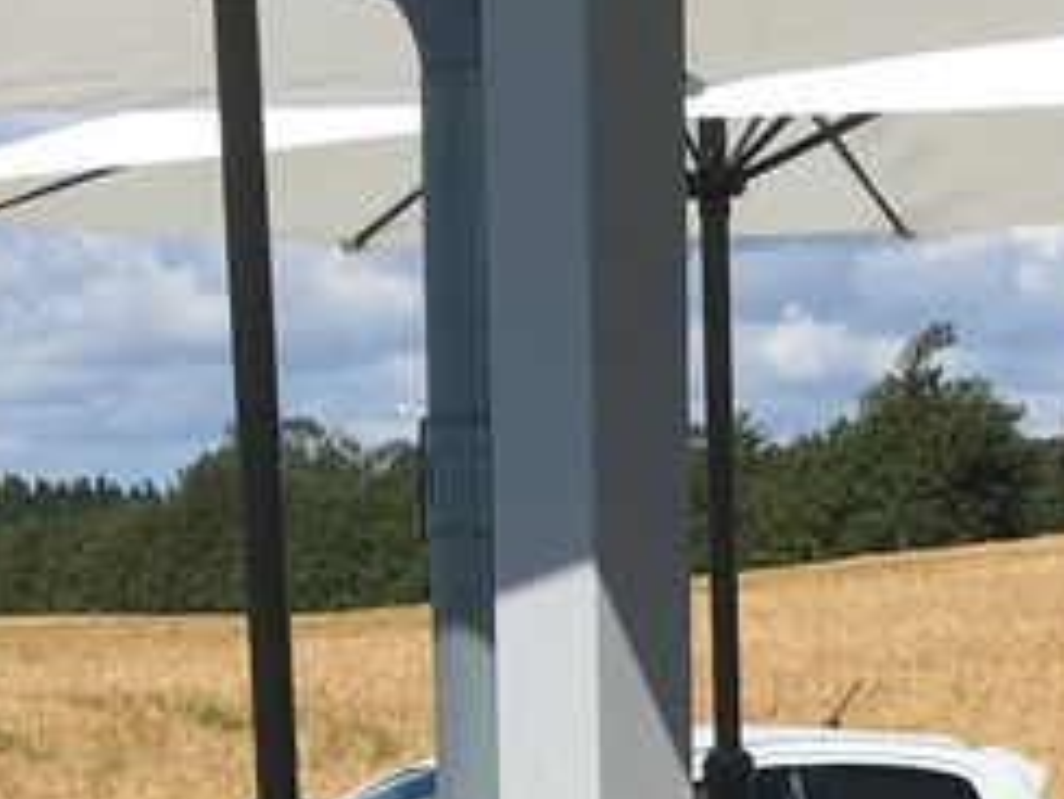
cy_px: 1728
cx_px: 673
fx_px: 4367
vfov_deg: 9.6
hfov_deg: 13.9
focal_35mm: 142
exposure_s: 1/1709
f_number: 2.2
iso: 25
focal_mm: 4.15
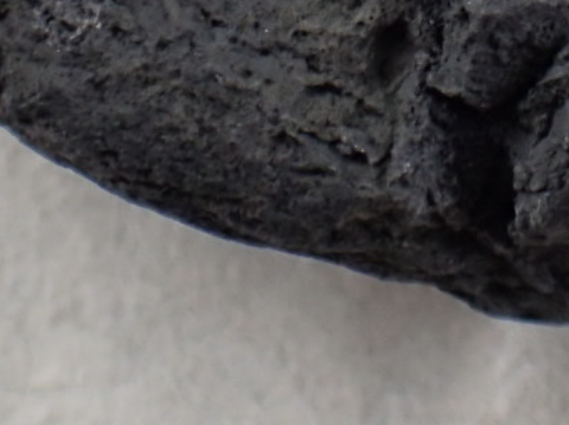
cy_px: -467
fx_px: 2316
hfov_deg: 13.9
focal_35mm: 141
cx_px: 477
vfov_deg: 9.7
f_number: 2.3
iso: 100
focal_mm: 5.5
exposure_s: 1/250
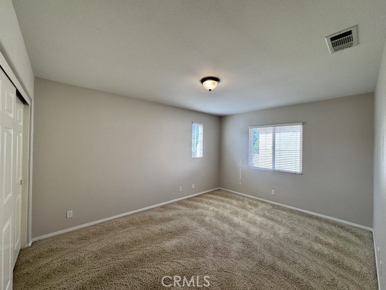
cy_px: 145
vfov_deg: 85.7
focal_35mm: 14
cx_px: 193
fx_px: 156
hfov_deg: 102.1
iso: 64
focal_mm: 2.22
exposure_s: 1/120
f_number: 2.2
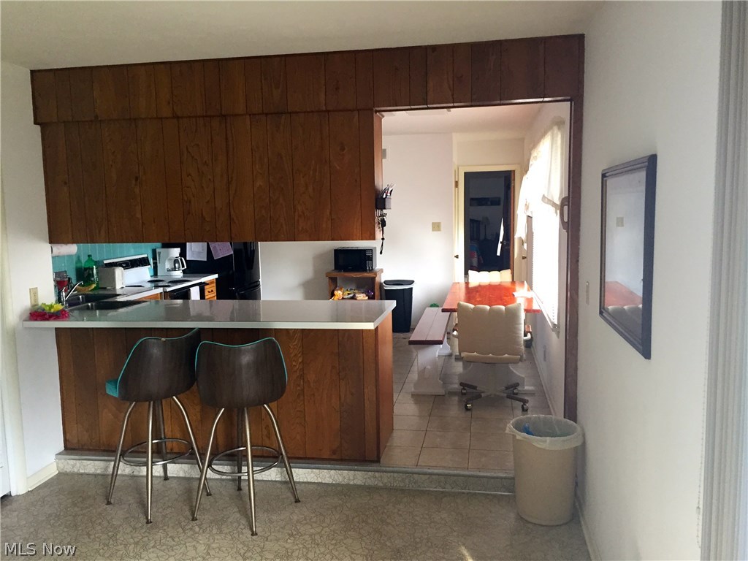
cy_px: 280
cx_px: 374
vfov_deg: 48.2
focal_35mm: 29
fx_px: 627
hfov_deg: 61.7
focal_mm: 4.15
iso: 50
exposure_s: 1/30
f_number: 2.2
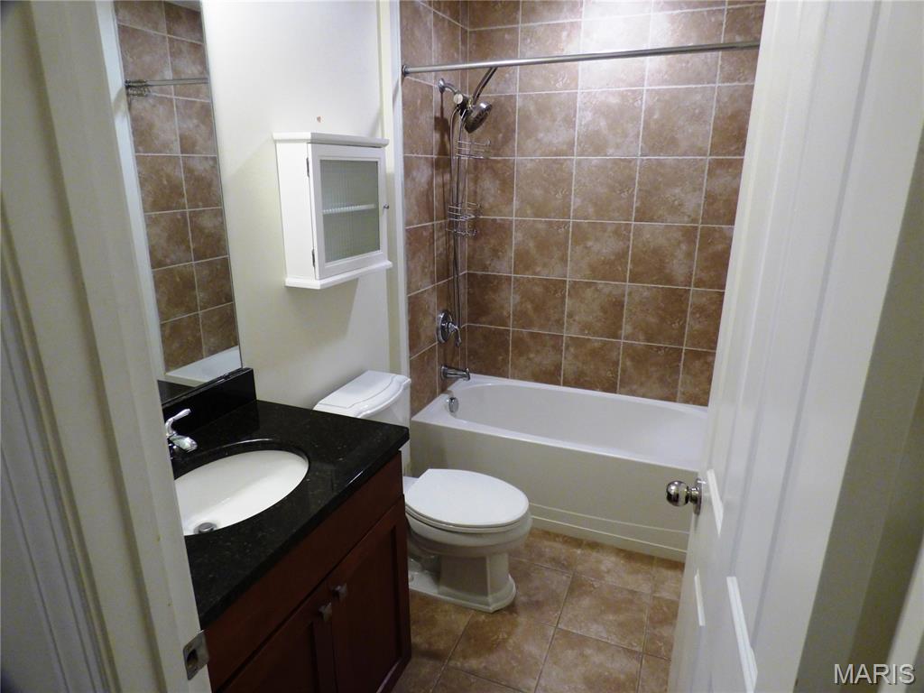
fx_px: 534
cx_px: 462
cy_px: 346
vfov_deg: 66.0
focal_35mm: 20
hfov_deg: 81.7
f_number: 2.8
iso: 320
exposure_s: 1/60
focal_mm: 3.58
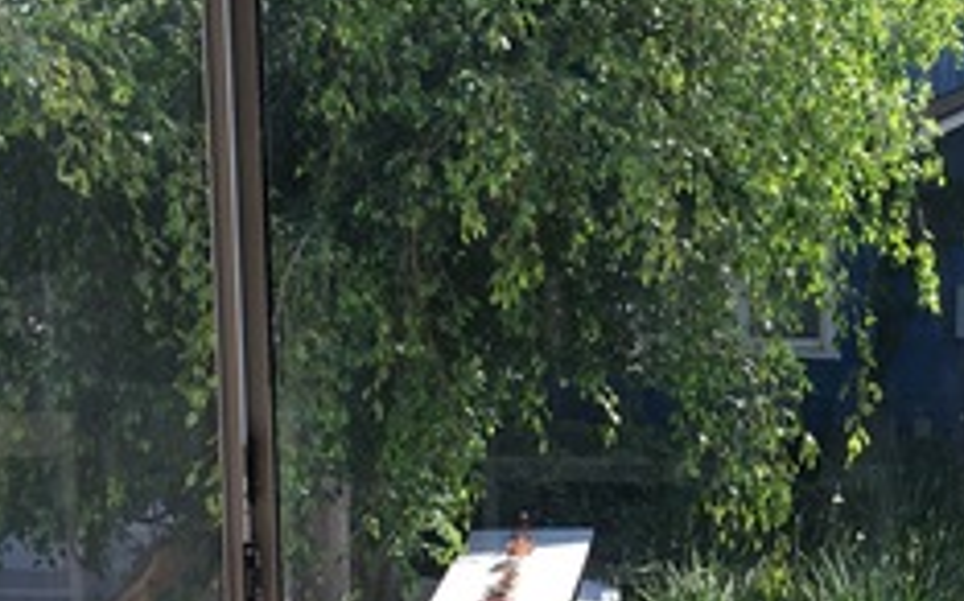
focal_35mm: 84
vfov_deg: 15.5
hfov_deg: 24.1
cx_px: 816
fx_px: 2206
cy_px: 375
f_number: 2.2
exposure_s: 1/334
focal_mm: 4.15
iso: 25
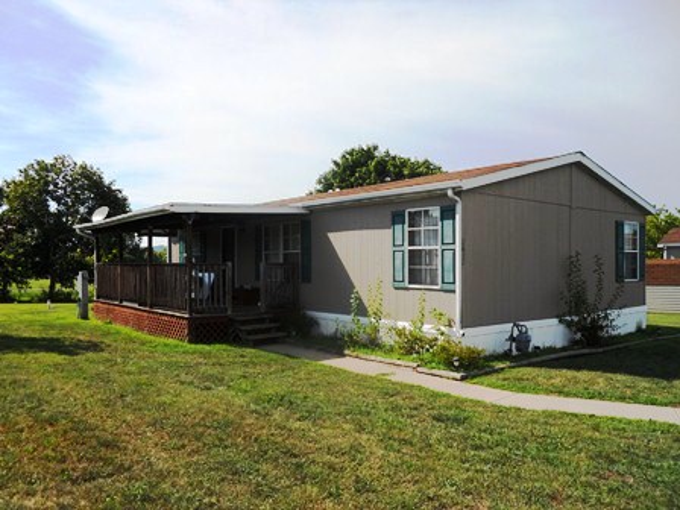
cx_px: 340
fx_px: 550
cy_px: 255
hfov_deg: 63.4
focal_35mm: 28
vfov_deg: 49.7
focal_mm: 5
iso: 80
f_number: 5.4
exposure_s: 1/500
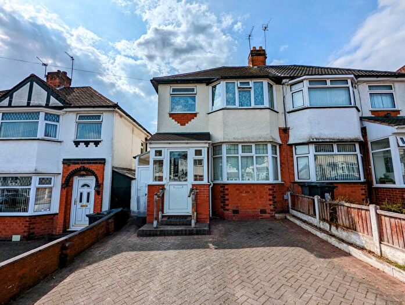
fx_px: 187
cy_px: 152
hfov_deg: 94.4
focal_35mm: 16
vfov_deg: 78.3
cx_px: 202
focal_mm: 2.35
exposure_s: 1/6623
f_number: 2.2
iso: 54
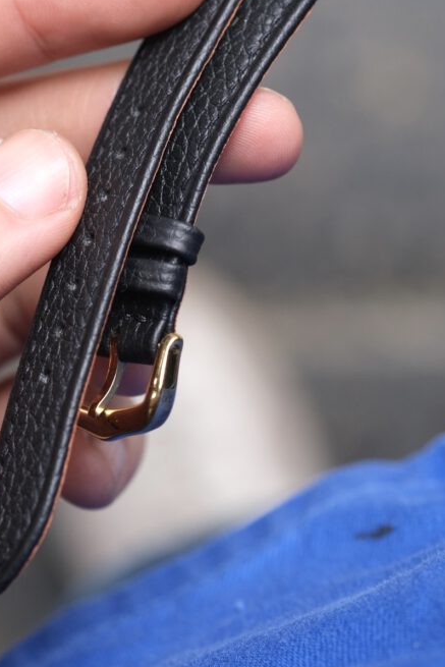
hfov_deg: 10.2
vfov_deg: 15.3
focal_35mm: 134
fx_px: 2483
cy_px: 194
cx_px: 204
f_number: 5
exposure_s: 1/100
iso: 500
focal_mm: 60
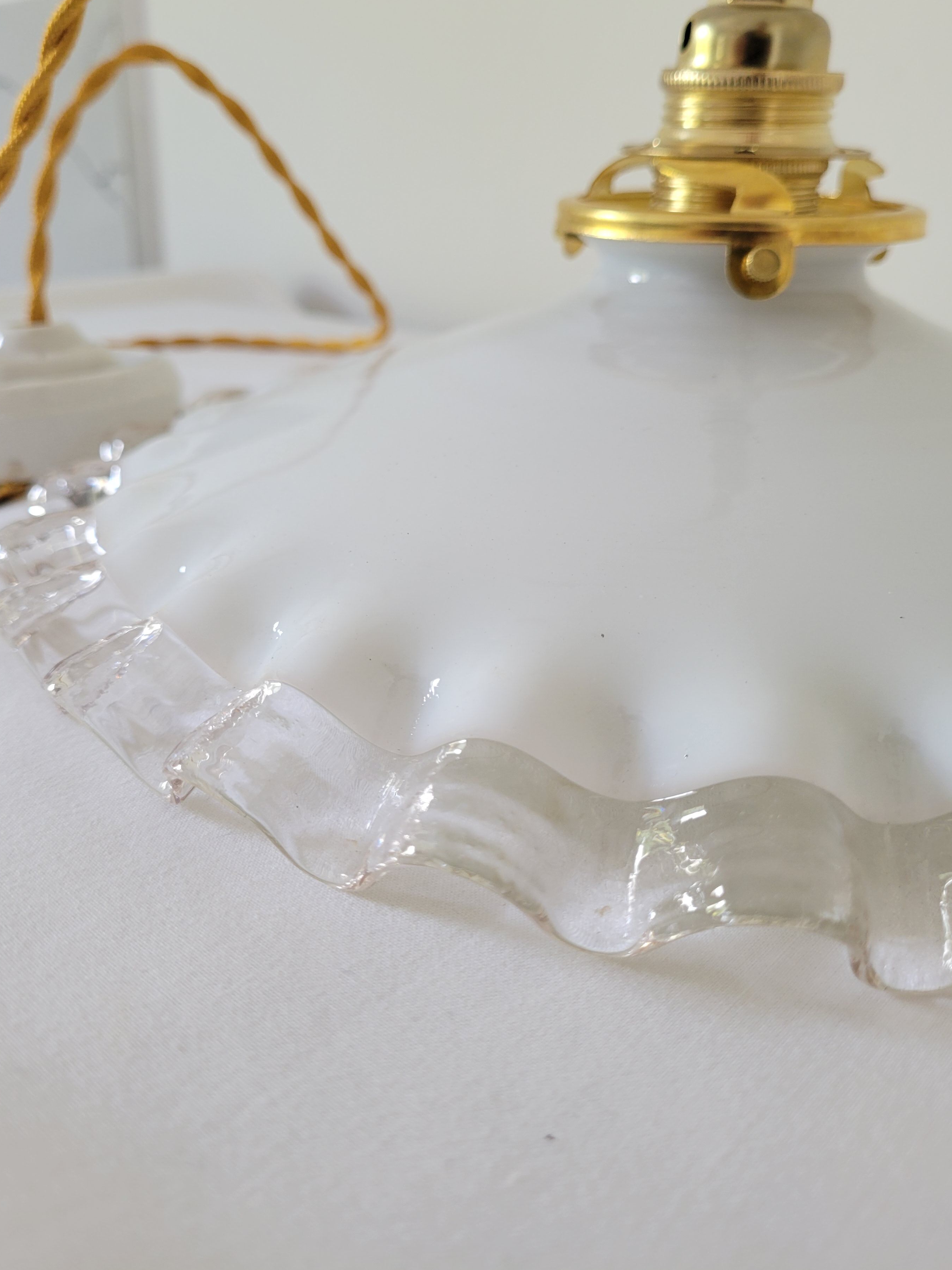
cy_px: 566
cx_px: 436
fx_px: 1063
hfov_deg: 48.2
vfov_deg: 61.5
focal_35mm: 29
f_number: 1.8
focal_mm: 5.4
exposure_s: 1/100
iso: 160
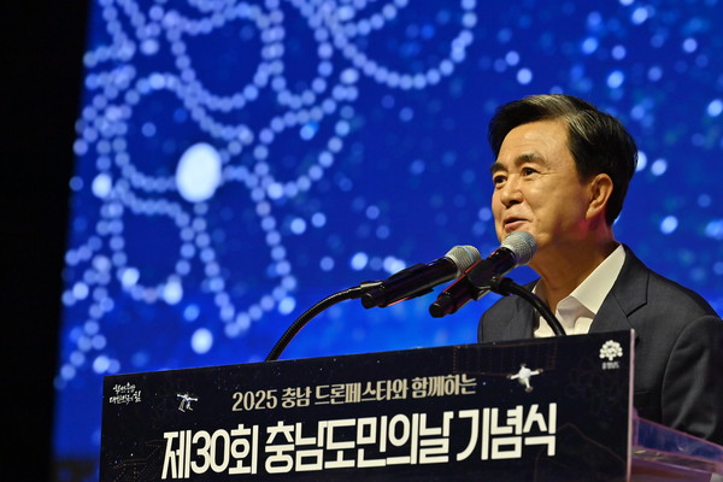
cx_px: 362
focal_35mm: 200
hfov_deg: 10.3
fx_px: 4016
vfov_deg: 6.9
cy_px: 241
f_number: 5.6
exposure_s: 1/320
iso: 2000
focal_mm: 200
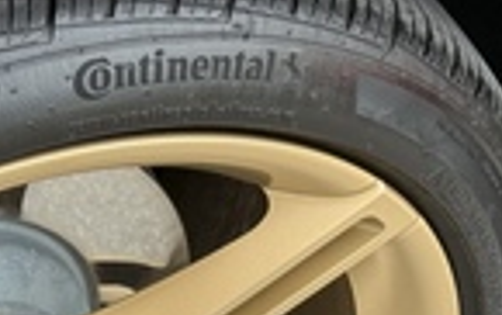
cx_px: -52
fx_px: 2013
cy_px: 410
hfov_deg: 13.9
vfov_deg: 8.8
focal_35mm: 147
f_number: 1.78
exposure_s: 1/712
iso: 64
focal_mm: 6.76
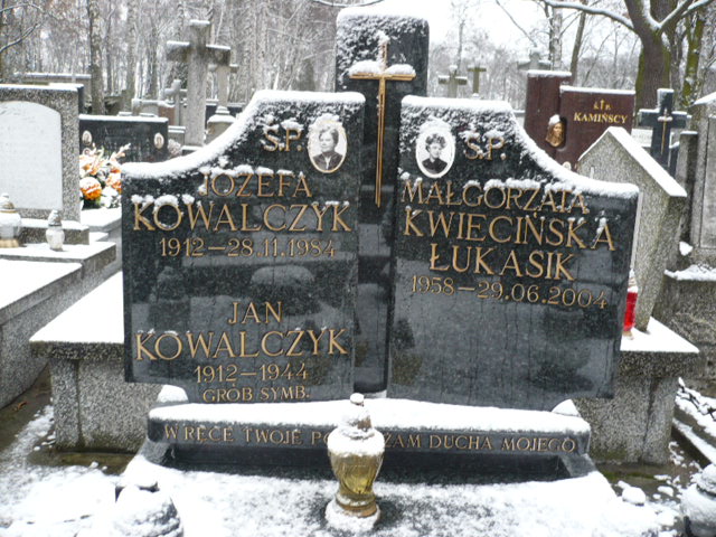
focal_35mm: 35
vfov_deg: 40.7
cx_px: 358
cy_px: 268
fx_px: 724
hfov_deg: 52.6
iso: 100
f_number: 2.8
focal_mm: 5.8
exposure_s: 1/40
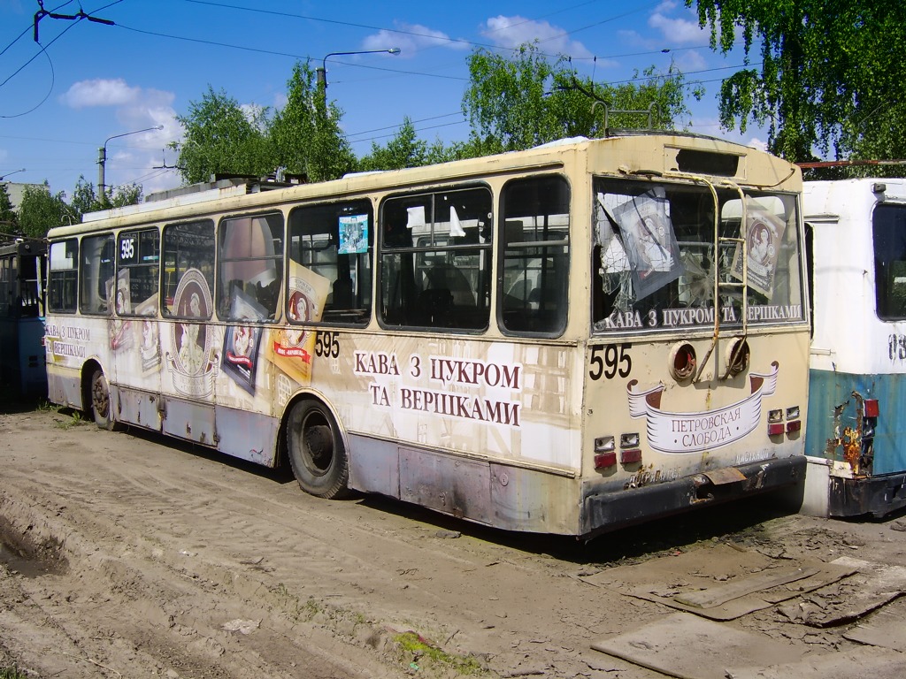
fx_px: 811
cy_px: 340
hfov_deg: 58.4
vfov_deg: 45.4
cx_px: 453
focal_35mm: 31
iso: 71
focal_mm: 8.13
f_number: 6.7
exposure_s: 1/385
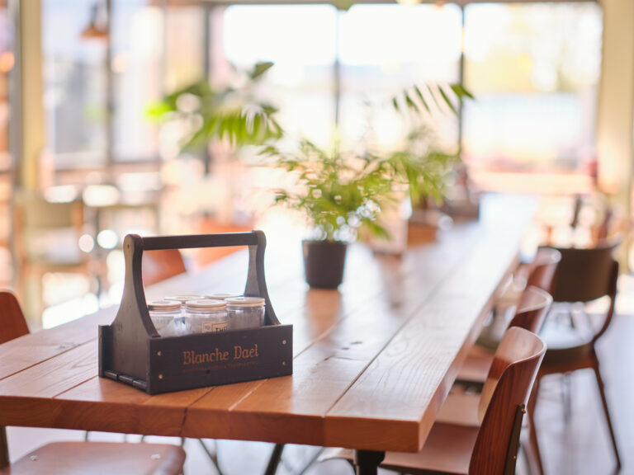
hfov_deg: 30.7
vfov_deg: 23.3
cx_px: 317
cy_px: 238
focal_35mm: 63
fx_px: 1154
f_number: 1.7
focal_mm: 80
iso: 250
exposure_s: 1/200
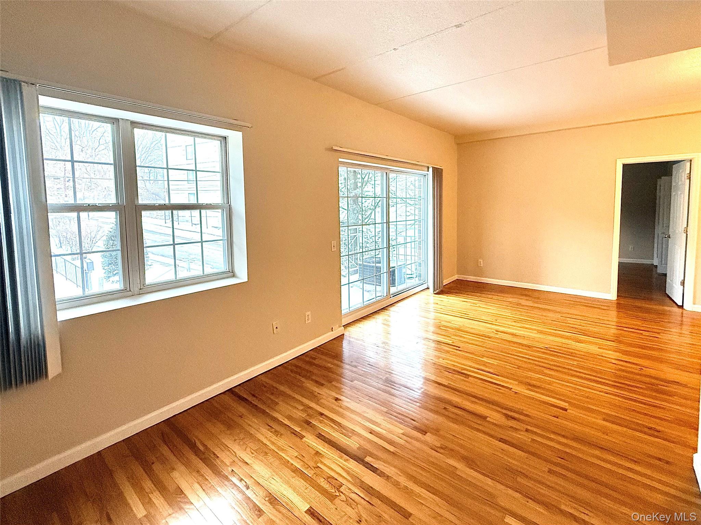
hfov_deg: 102.1
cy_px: 262
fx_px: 283
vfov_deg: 85.7
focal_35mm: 14
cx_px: 350
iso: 500
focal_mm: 2.22
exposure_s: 1/120
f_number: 2.2
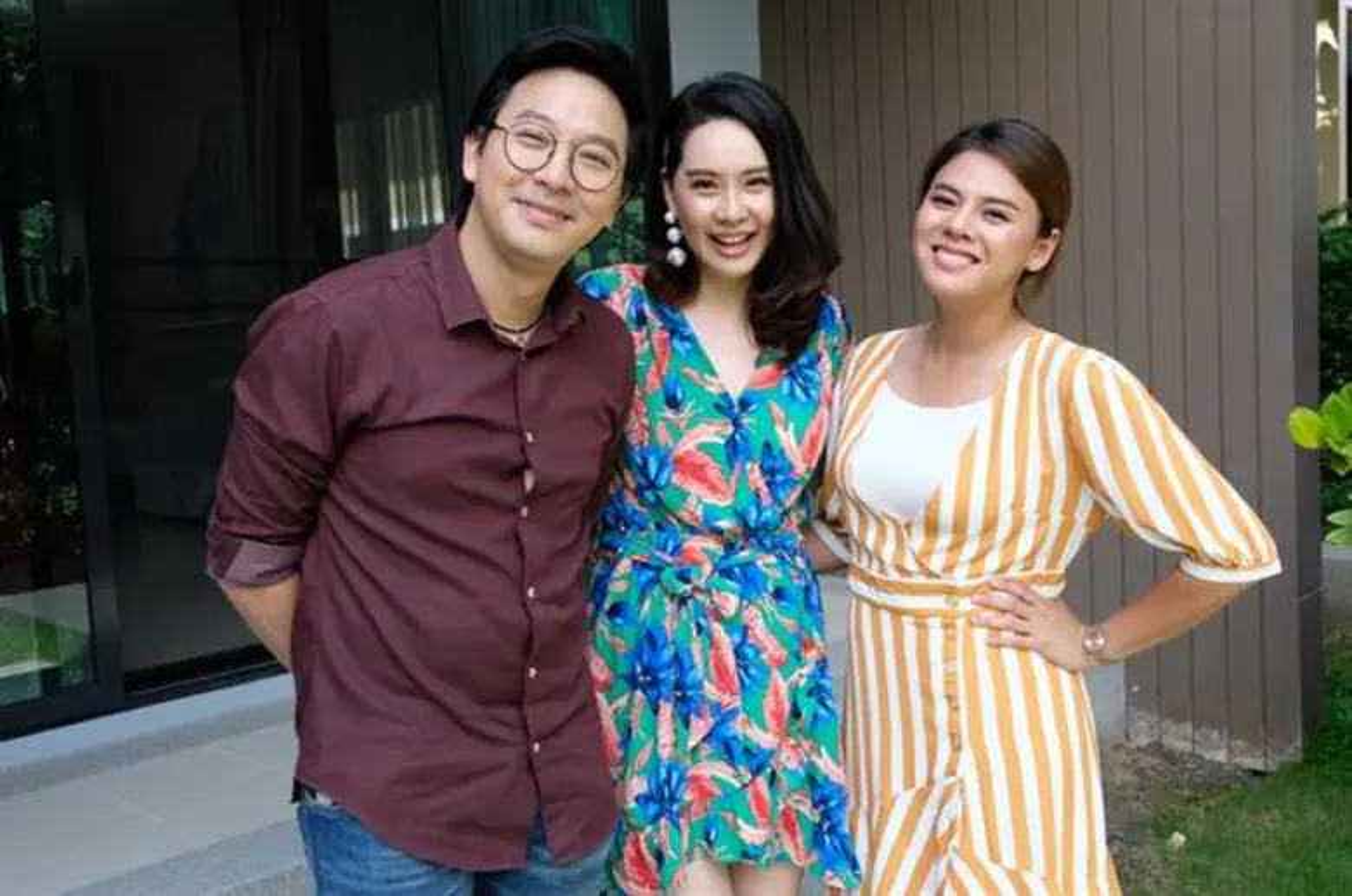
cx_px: 676
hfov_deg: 55.9
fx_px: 1275
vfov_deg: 38.7
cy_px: 448
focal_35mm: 34
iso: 2500
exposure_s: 1/500
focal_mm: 22.4
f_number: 10
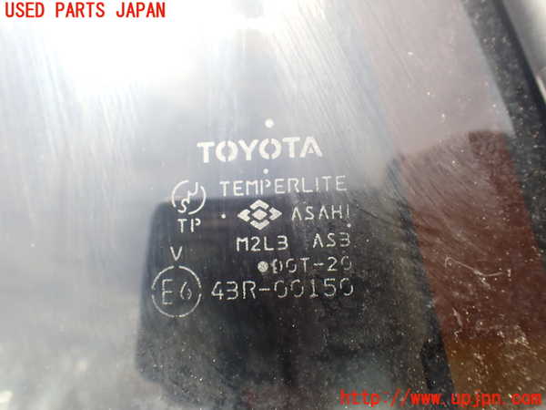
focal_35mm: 30
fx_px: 473
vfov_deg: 46.8
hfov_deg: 60.0
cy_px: 205
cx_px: 273
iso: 100
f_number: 3.2
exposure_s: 1/200
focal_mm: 5.4
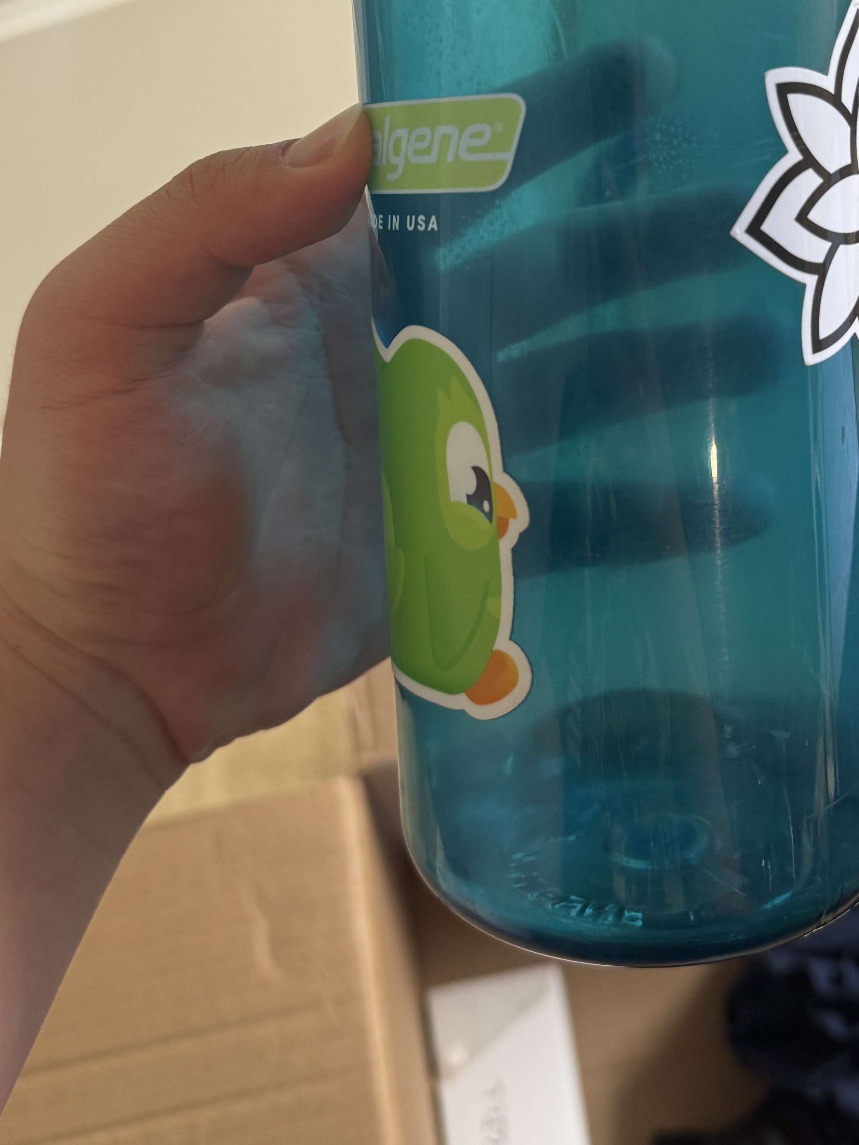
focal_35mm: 44
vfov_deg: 41.6
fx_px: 1456
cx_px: 626
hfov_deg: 32.4
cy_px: 278
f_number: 1.78
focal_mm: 6.76
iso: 200
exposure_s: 1/60
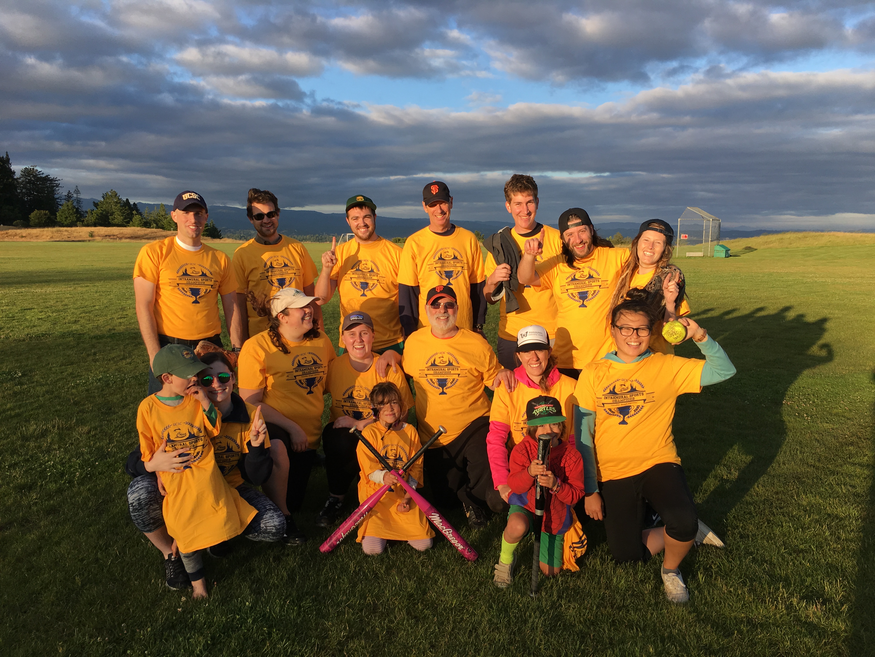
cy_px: 328
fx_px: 733
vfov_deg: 48.2
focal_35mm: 29
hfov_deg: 61.7
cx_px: 438
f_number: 2.2
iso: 25
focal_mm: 4.15
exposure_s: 1/754
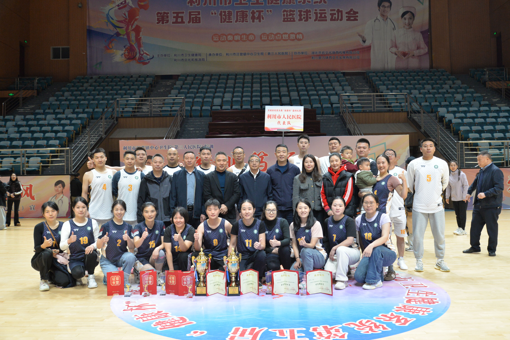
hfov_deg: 58.7
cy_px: 170
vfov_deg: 41.1
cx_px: 255
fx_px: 453
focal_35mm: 32
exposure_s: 1/100
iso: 1800
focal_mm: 32
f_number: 5.6
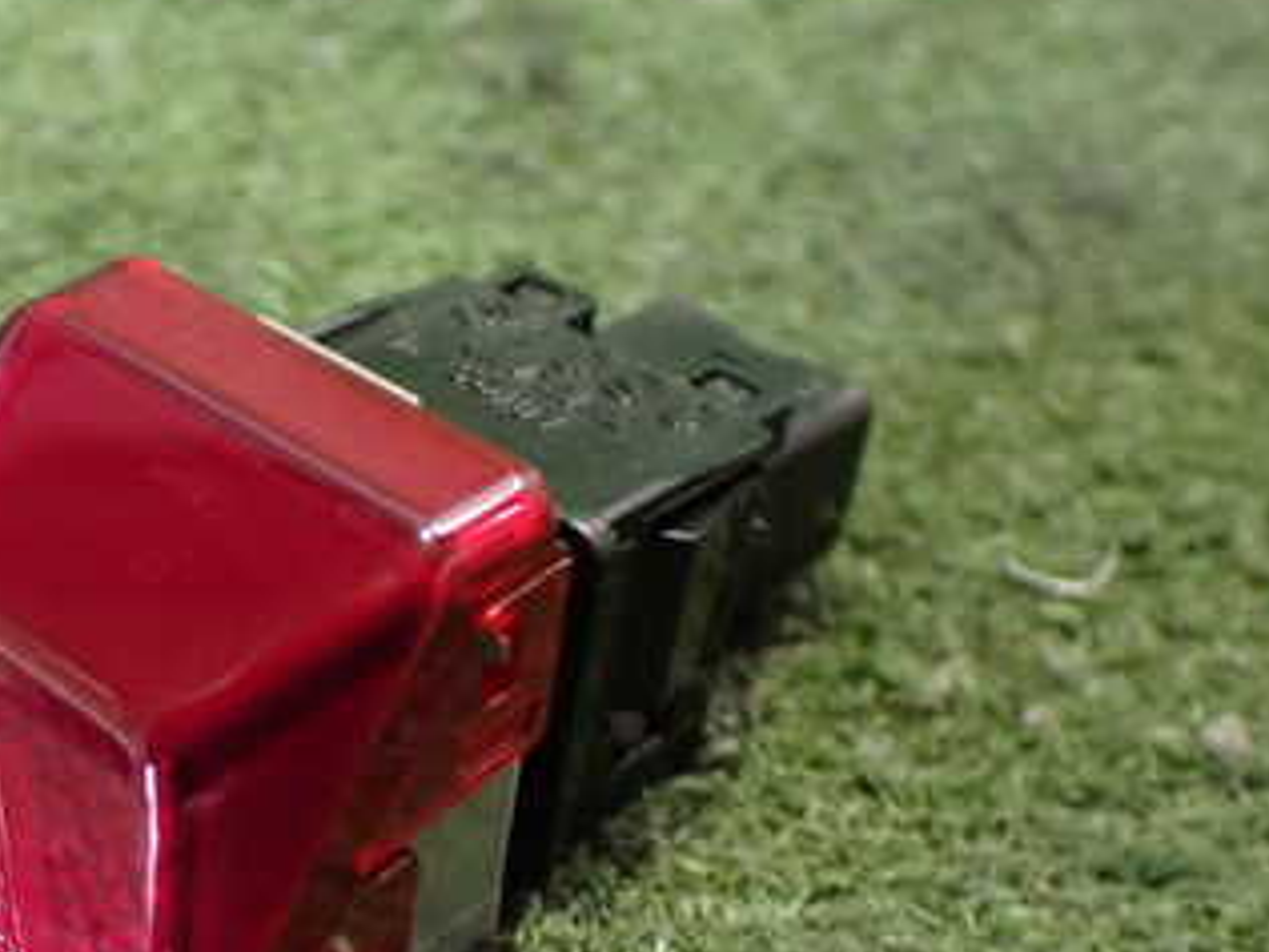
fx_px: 2090
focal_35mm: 57
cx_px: 273
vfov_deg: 25.4
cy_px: 715
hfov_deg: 32.9
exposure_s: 1/30
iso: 1000
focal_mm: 5.4
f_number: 2.3
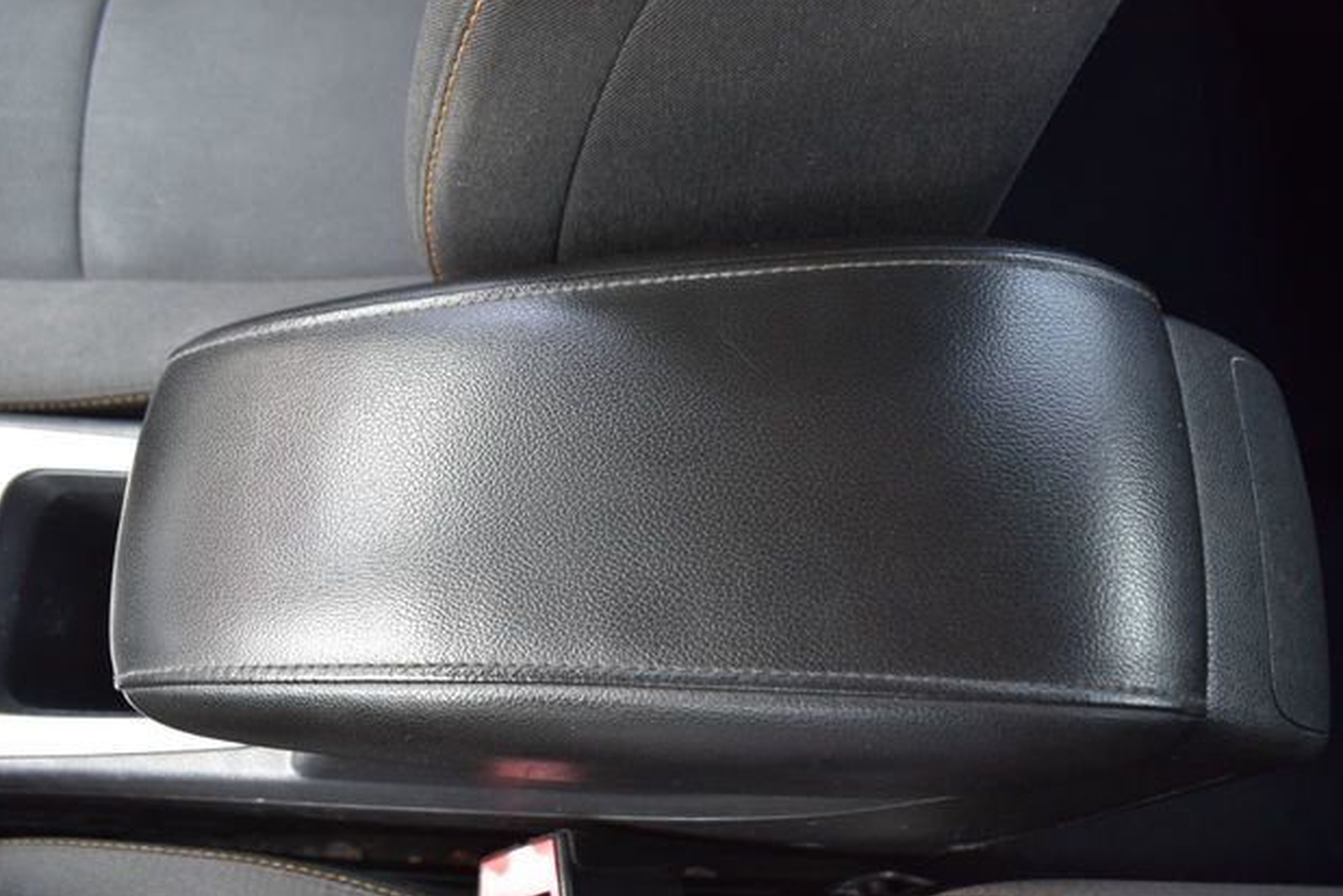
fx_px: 1157
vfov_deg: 42.3
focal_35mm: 31
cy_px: 441
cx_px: 668
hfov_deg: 60.3
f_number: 6.3
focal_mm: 20
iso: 400
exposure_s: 1/15
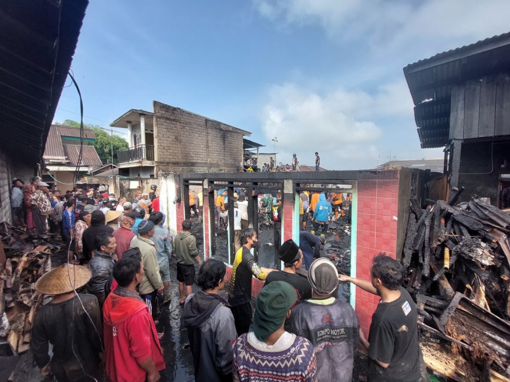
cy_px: 191
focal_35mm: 13
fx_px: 192
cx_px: 255
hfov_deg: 106.2
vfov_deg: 89.9
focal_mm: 1.74
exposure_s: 1/695
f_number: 2.2
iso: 50
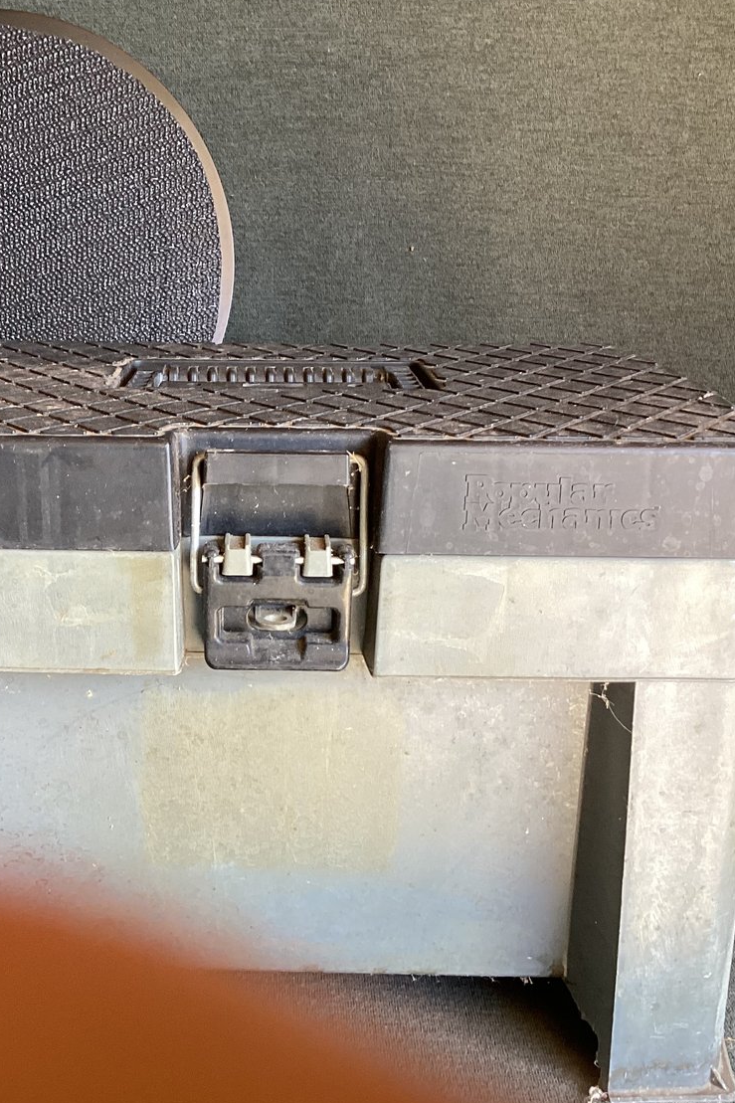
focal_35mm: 44
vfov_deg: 44.5
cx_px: 216
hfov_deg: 30.2
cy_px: 552
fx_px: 1348
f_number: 2.4
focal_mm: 3.3
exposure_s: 1/50
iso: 80
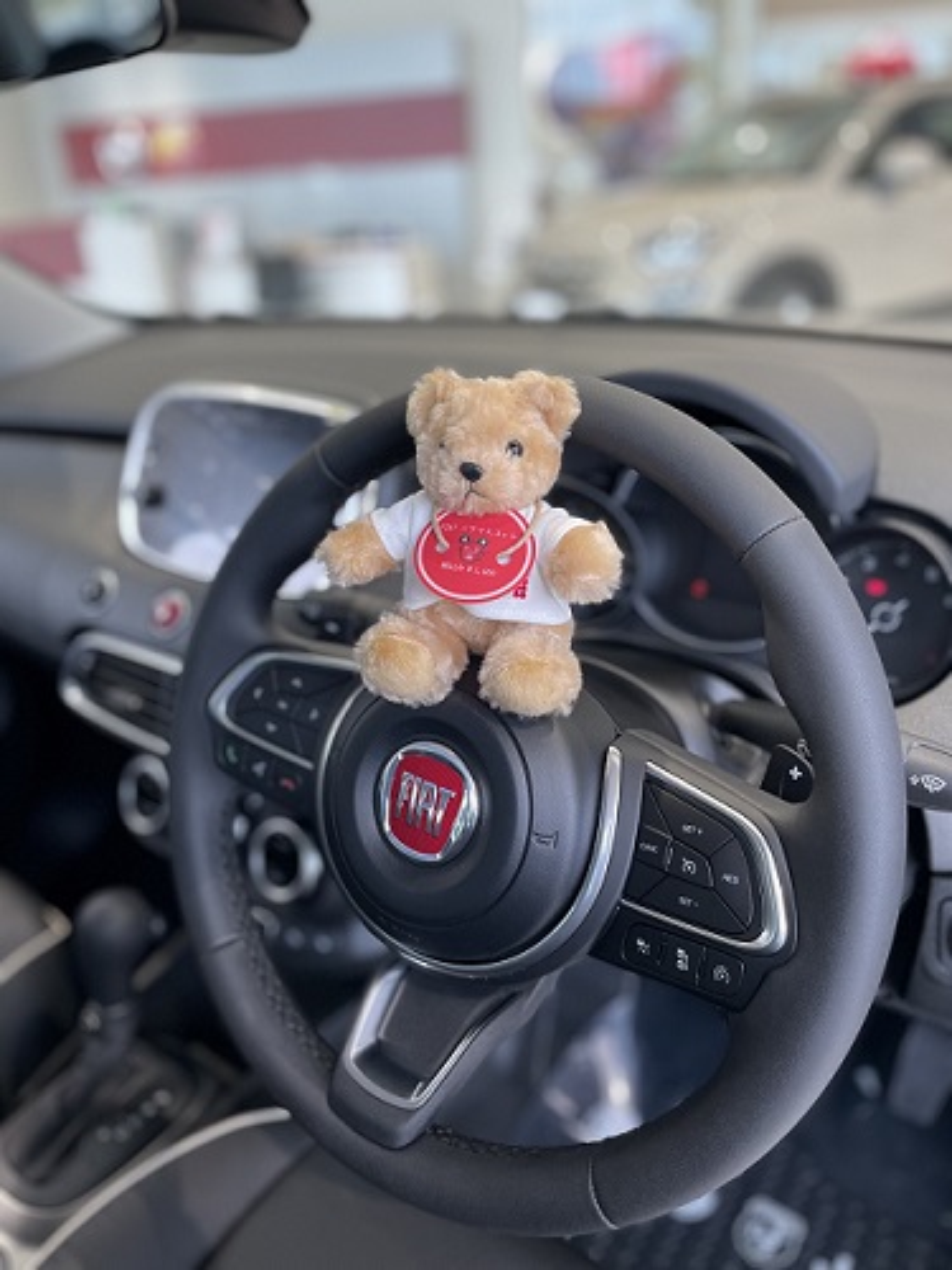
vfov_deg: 67.3
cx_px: 476
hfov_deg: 53.1
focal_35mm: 26
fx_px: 953
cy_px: 635
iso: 80
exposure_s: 1/120
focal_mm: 4.2
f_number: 1.6
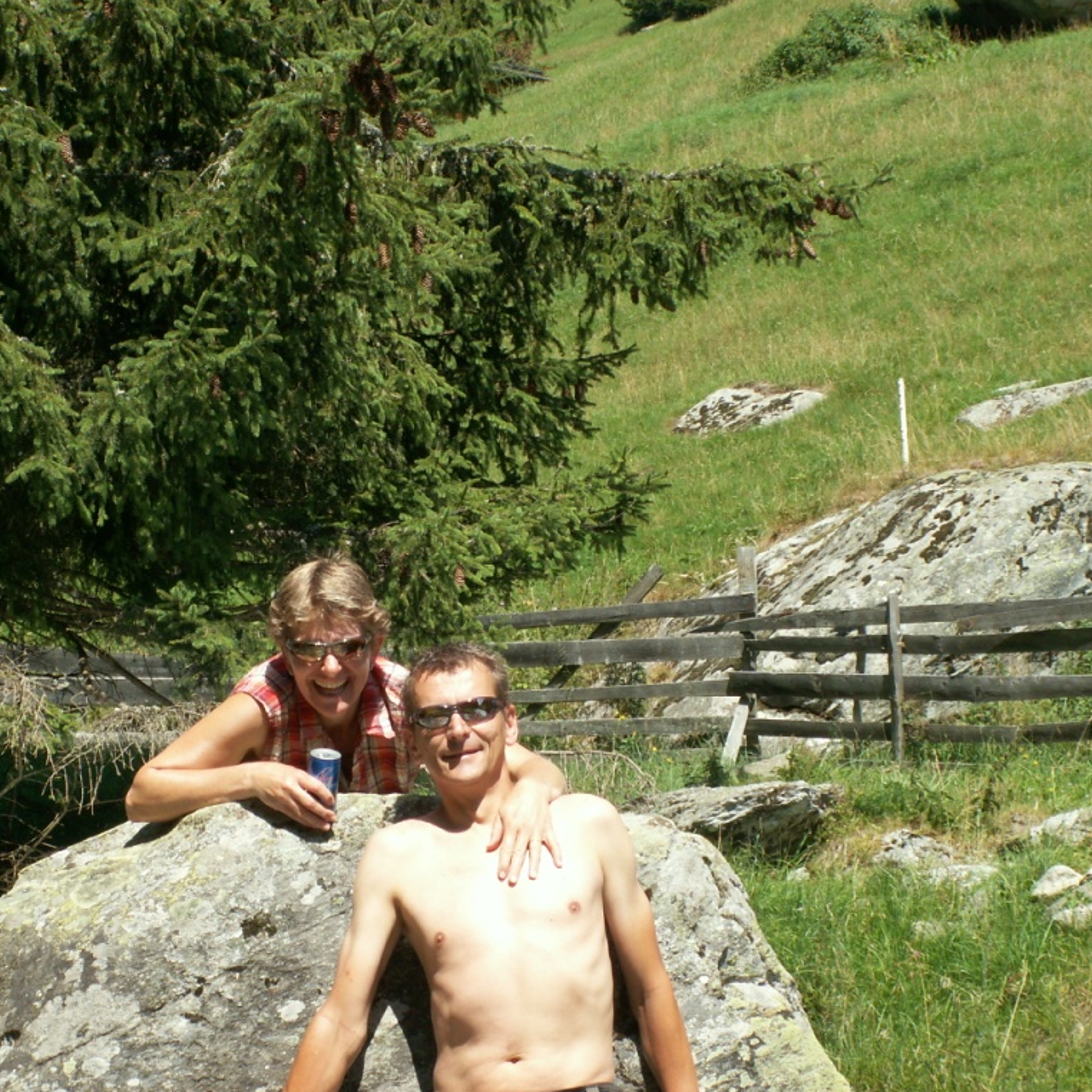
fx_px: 4283
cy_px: 547
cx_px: 431
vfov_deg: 14.5
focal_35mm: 120
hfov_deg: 14.5
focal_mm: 16.5
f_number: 6.3
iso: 50
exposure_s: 1/125
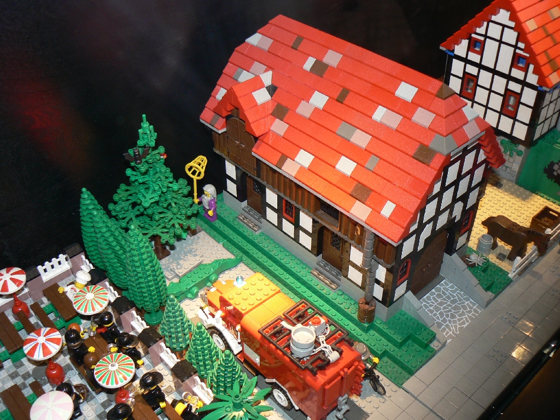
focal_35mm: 36
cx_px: 280
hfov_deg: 51.4
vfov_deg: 39.7
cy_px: 210
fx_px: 582
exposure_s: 1/30
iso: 100
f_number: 2.8
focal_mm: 6
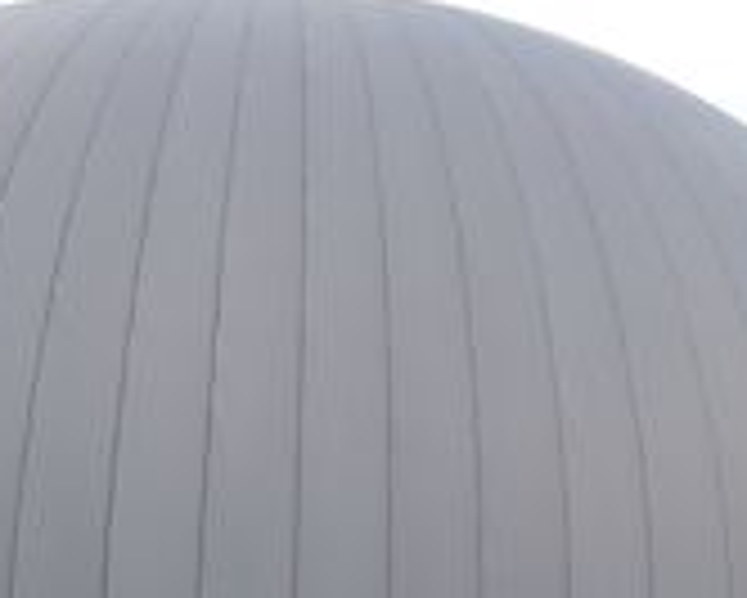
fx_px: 3712
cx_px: 518
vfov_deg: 9.1
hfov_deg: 11.5
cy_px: 798
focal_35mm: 168
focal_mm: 31
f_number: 8
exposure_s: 1/250
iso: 200
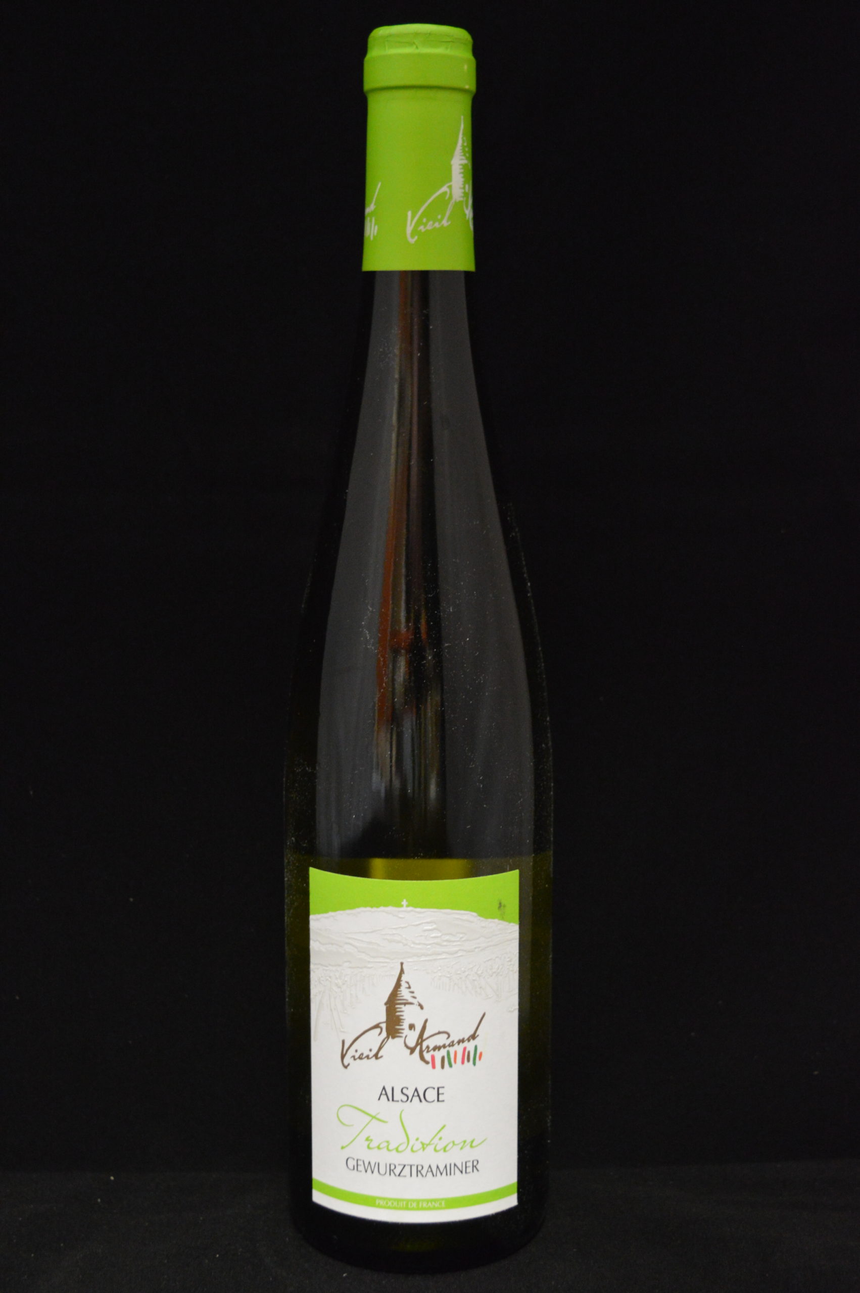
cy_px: 646
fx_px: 2046
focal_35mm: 57
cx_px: 430
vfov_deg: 35.1
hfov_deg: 23.7
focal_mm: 38
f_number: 4.8
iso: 2200
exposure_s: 1/15
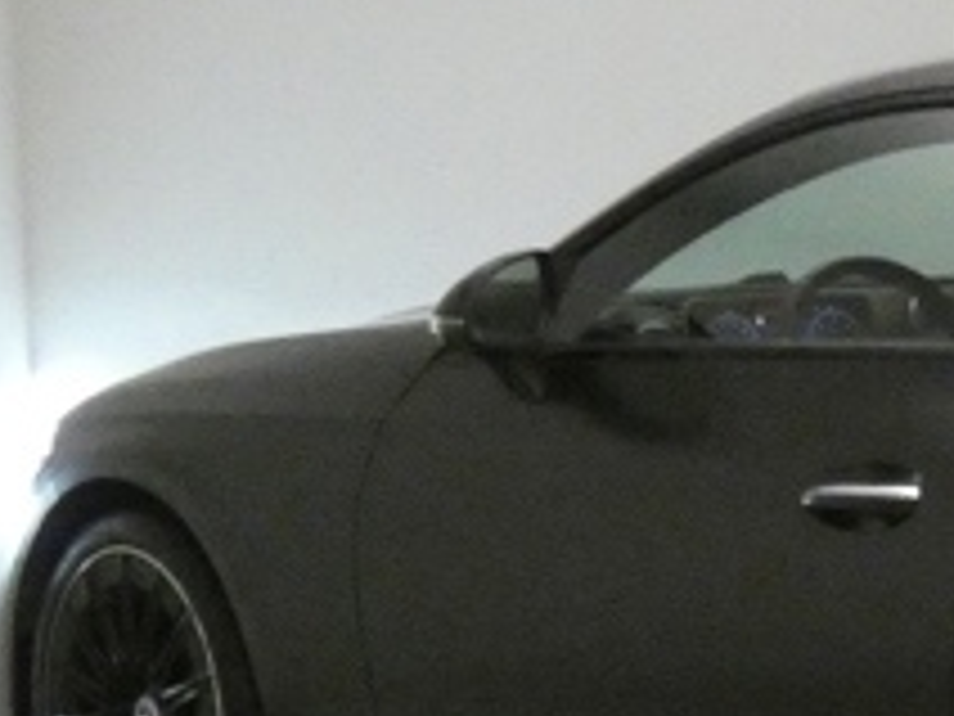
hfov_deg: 11.8
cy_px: 639
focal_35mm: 162
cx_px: 1314
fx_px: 4465
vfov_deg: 9.1
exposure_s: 1/125
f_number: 3.7
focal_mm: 7.8
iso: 2000
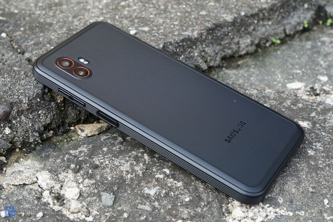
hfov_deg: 43.6
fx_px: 416
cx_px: 166
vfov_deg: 29.8
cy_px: 111
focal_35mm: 45
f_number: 9
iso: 500
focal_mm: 45
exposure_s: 1/125
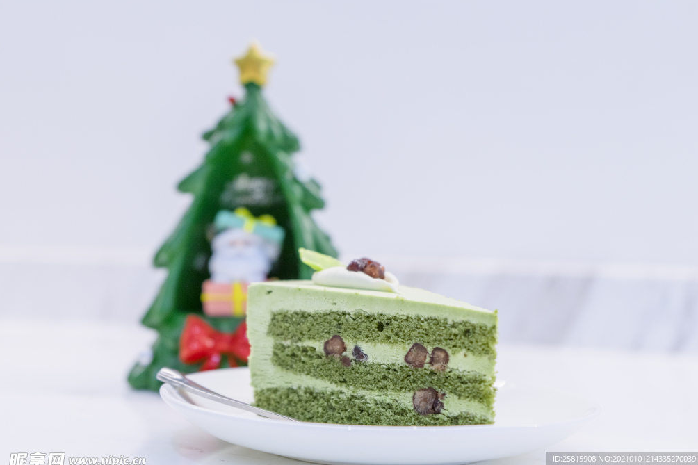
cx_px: 355
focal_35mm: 50
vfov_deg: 27.0
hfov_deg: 39.6
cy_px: 235
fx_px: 969
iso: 400
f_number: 4.5
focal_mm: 49
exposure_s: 1/80
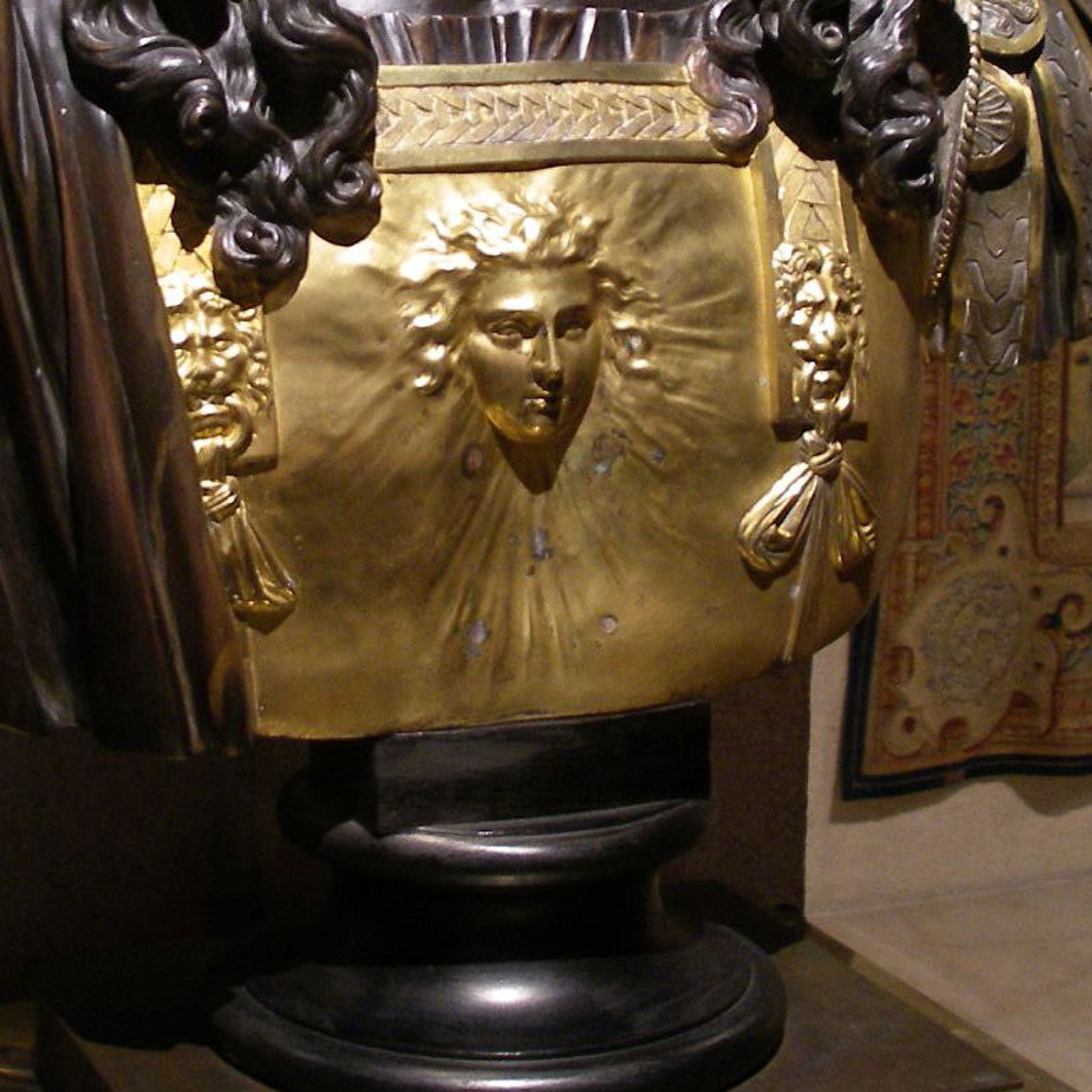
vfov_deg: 20.2
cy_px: 254
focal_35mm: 85
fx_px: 3034
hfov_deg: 20.4
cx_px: 406
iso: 200
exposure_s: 1/5
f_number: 2.8
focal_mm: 7.8
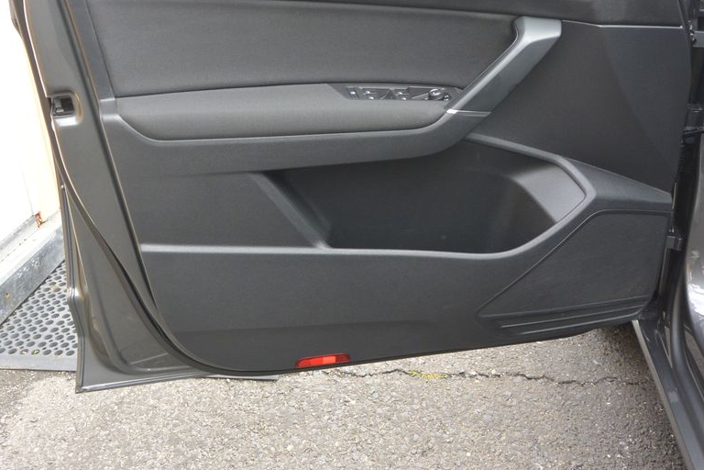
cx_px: 392
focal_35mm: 36
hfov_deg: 53.0
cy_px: 164
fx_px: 704
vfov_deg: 36.6
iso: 200
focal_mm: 10
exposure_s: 1/160
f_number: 3.5
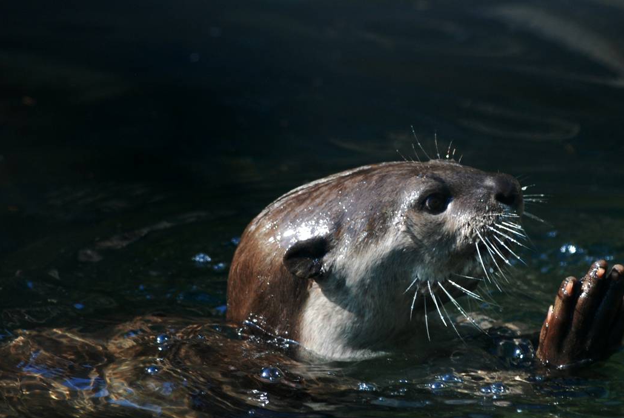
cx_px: 396
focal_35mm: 396
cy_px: 217
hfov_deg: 5.2
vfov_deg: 3.5
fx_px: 6874
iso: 360
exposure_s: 1/500
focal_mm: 170
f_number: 4.8
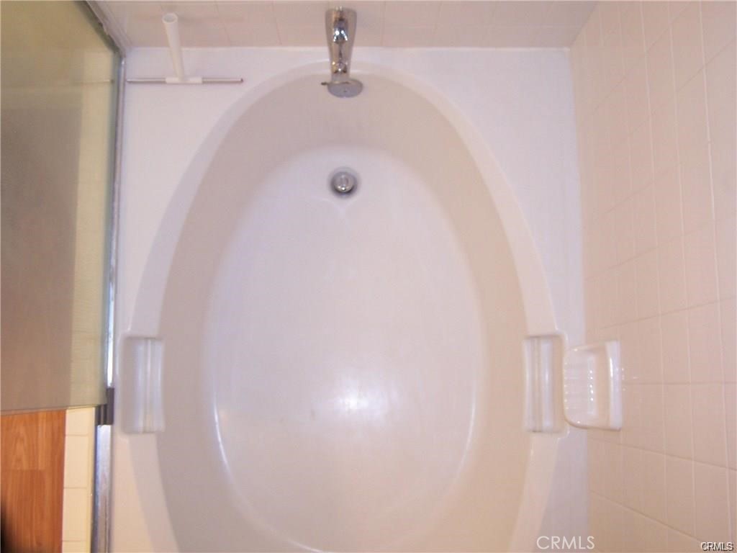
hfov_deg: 46.8
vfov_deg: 36.0
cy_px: 276
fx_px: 852
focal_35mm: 40
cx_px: 368
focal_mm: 6.7
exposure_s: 1/60
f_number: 2.8
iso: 140
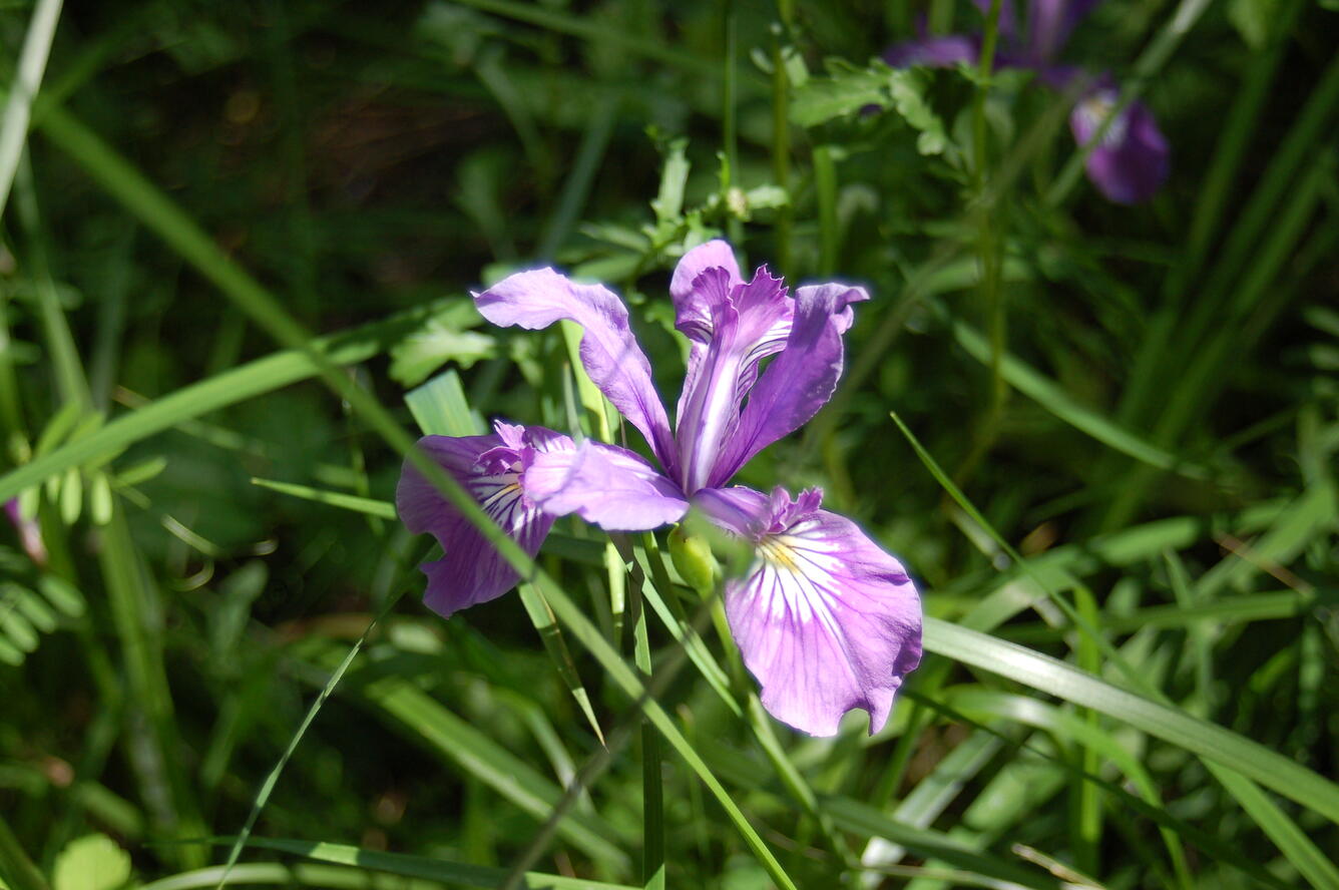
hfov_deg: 21.9
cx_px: 670
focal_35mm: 93
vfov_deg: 14.7
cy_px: 445
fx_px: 3456
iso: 400
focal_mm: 62
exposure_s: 1/640
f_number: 5.3
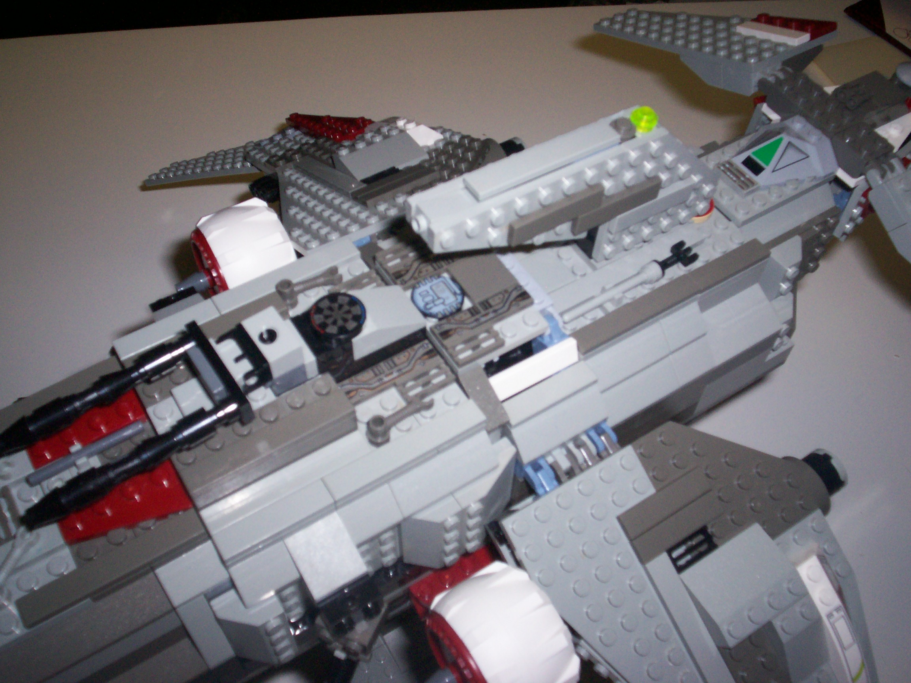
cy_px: 342
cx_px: 456
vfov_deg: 39.7
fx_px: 947
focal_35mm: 36
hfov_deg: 51.4
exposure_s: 1/64
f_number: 4.5
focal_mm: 5.9
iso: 140
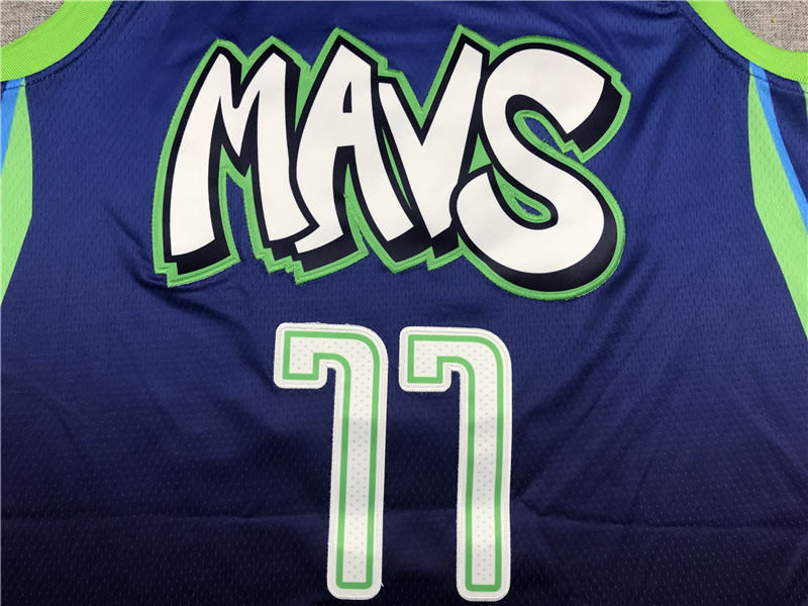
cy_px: 303
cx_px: 404
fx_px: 654
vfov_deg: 49.7
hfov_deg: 63.4
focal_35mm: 28
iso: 40
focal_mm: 3.99
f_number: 1.8
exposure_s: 1/100
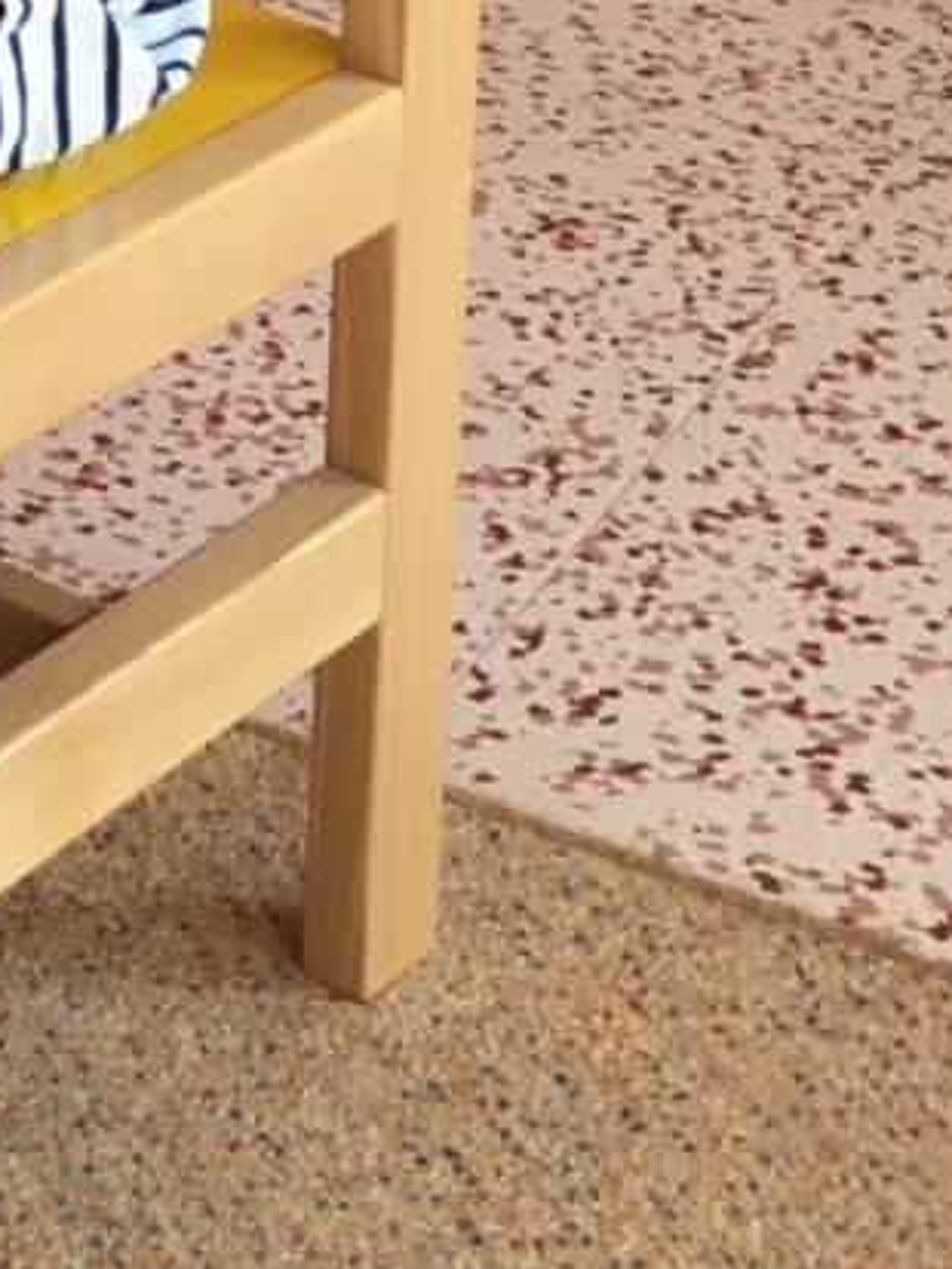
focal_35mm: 120
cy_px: -1109
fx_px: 4398
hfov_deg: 11.3
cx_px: -851
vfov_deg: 14.2
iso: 25
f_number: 2.4
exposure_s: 1/33
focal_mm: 3.3
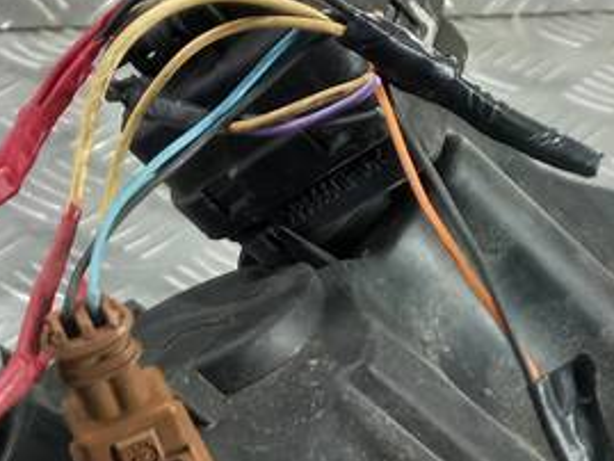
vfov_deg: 14.9
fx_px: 1686
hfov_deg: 20.6
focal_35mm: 95
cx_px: 347
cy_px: 589
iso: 80
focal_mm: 4.6
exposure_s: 1/50
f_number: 1.8
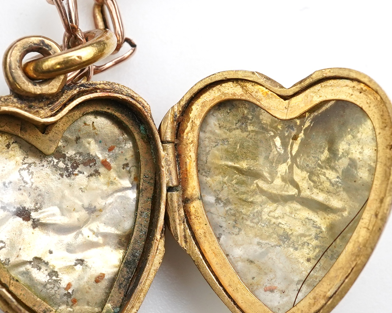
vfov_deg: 12.2
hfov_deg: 15.3
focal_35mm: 126
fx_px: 1462
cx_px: 191
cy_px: 137
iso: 500
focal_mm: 30
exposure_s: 1/100
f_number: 18
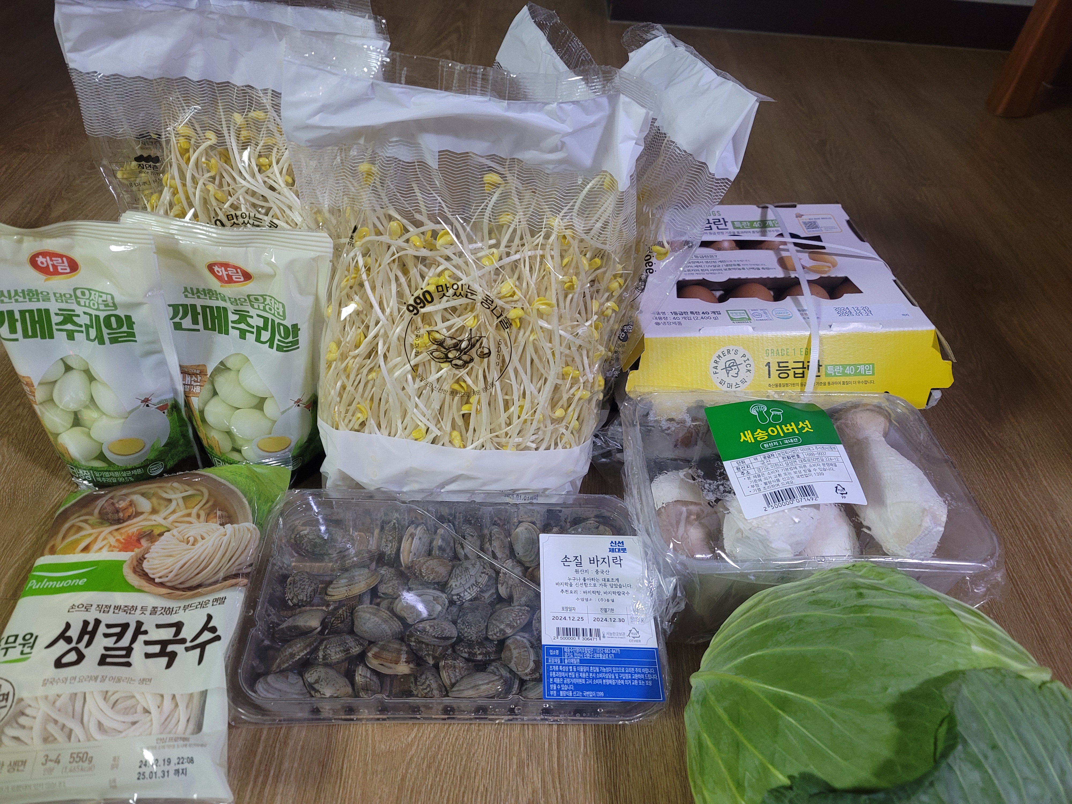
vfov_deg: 54.9
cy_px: 402
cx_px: 536
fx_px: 774
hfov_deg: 69.4
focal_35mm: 25
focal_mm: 7
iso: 640
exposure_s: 1/40
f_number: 1.8
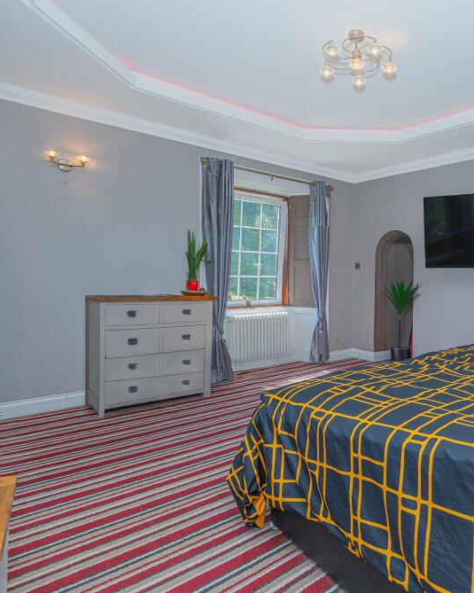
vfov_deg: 72.6
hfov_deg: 57.2
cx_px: 366
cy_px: 293
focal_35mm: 23
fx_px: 403
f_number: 9
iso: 250
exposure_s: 1/60
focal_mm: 16
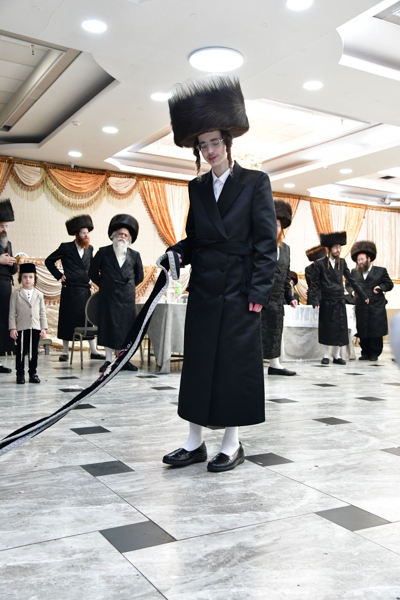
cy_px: 300
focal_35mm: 35
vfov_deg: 54.4
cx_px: 200
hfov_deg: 37.9
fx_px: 583
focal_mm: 35
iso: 3200
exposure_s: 1/100
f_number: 5.6
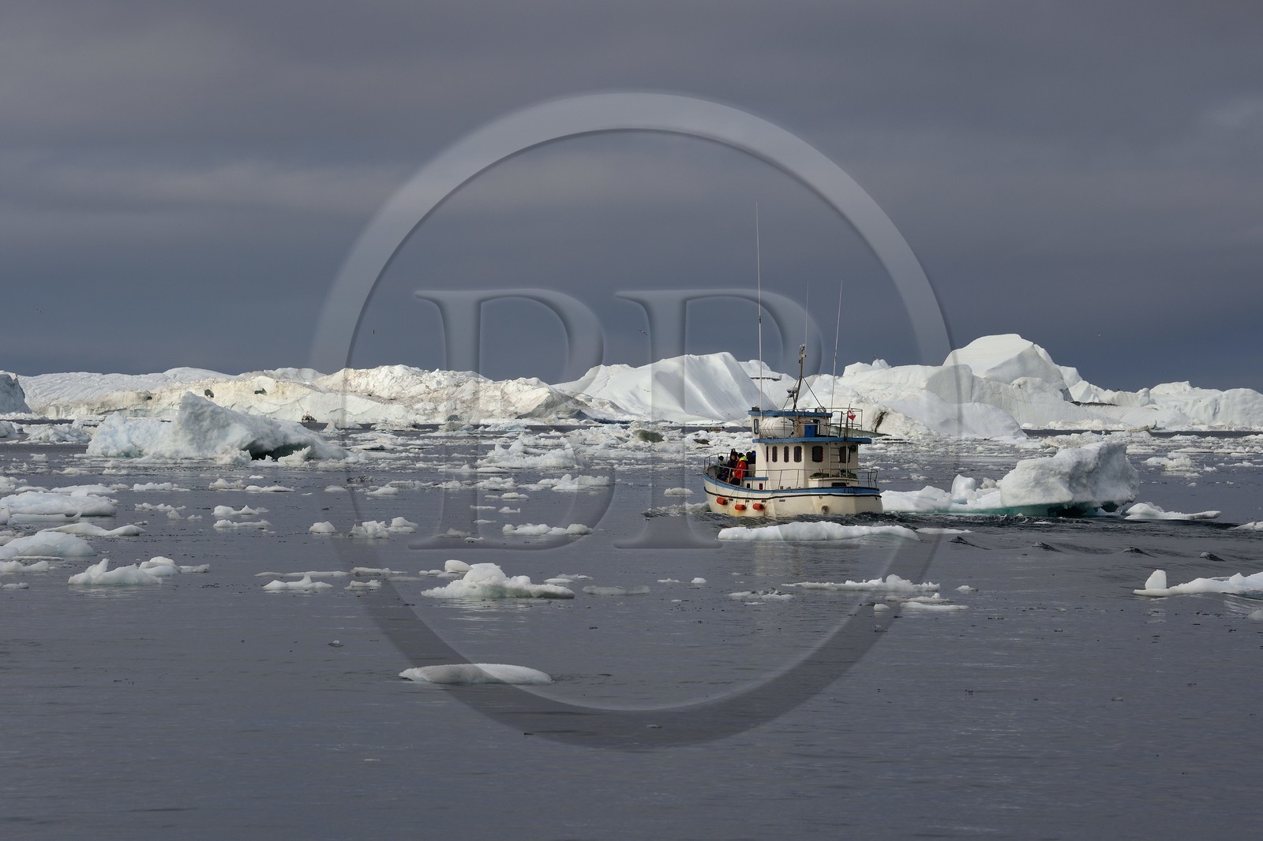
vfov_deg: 6.9
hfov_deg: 10.3
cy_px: 420
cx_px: 632
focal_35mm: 200
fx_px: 7015
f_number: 9
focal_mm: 200
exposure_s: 1/400
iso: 200
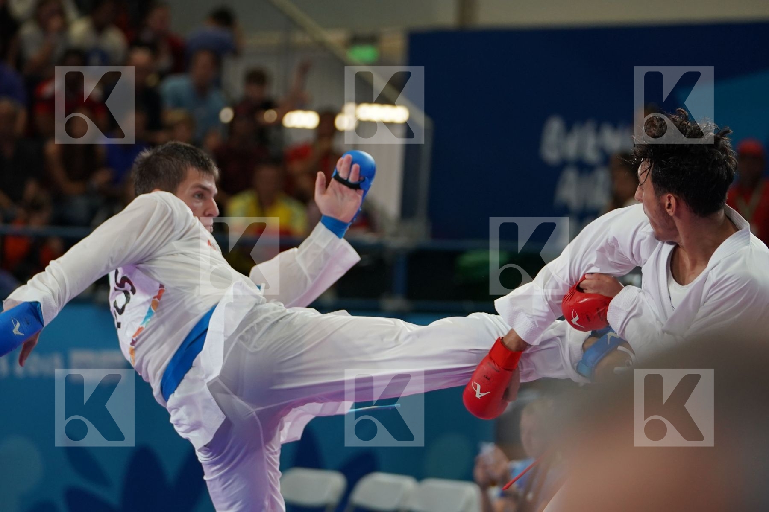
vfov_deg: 6.8
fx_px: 4293
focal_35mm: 201
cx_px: 384
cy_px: 256
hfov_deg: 10.2
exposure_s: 1/1000
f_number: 2.8
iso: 1250
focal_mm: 134
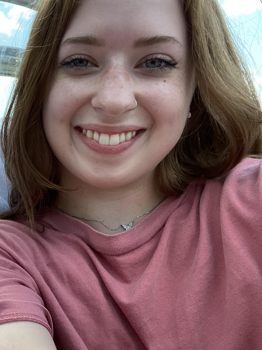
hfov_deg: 28.3
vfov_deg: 41.1
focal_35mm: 46
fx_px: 464
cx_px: -35
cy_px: 201
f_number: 2.2
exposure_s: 1/122
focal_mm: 2.71
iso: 32
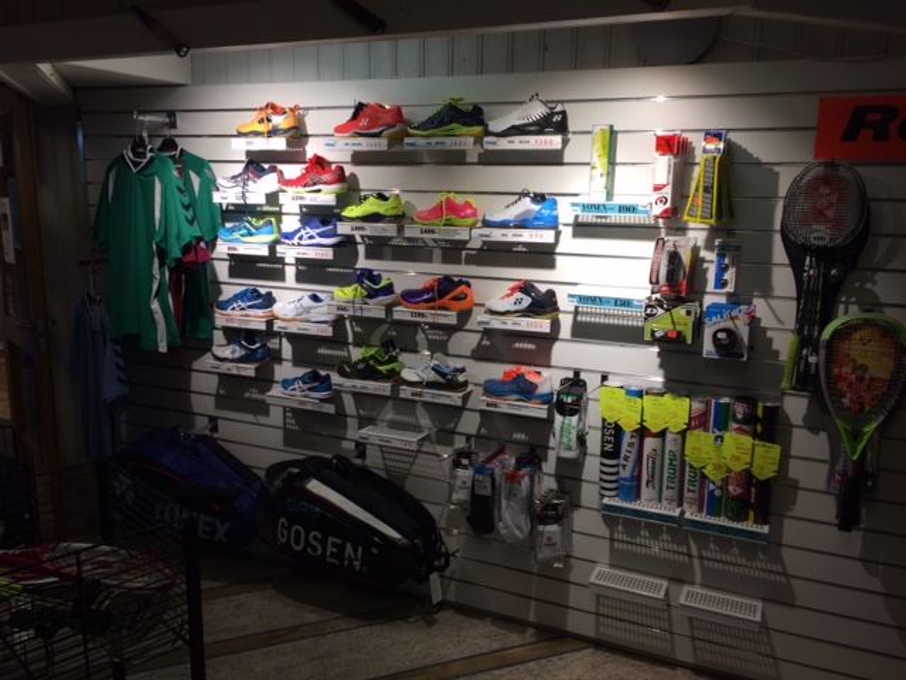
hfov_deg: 61.7
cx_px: 453
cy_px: 340
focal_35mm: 29
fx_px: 759
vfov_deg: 48.2
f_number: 2.2
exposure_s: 1/100
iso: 32
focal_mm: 4.15
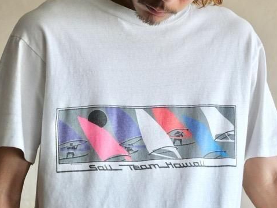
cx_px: 136
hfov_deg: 14.2
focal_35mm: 139
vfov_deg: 10.7
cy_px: 118
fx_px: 1112
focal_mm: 52
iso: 1250
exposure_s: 1/125
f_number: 4
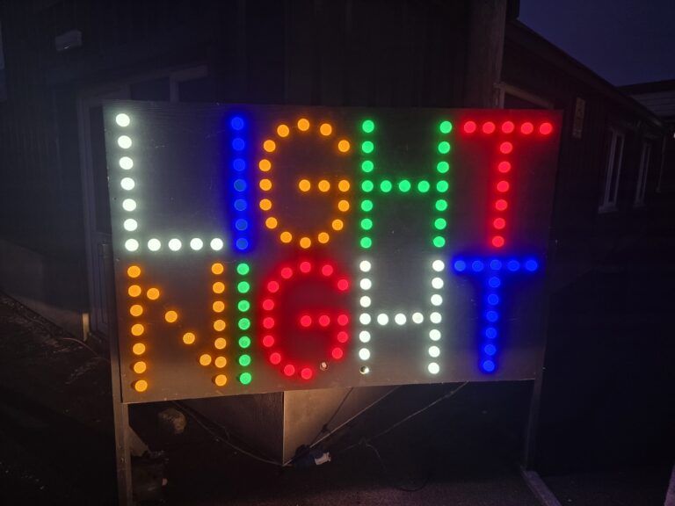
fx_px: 448
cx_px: 338
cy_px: 253
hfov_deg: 73.9
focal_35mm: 23
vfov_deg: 58.9
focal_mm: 6.3
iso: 160
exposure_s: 1/100
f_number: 1.7
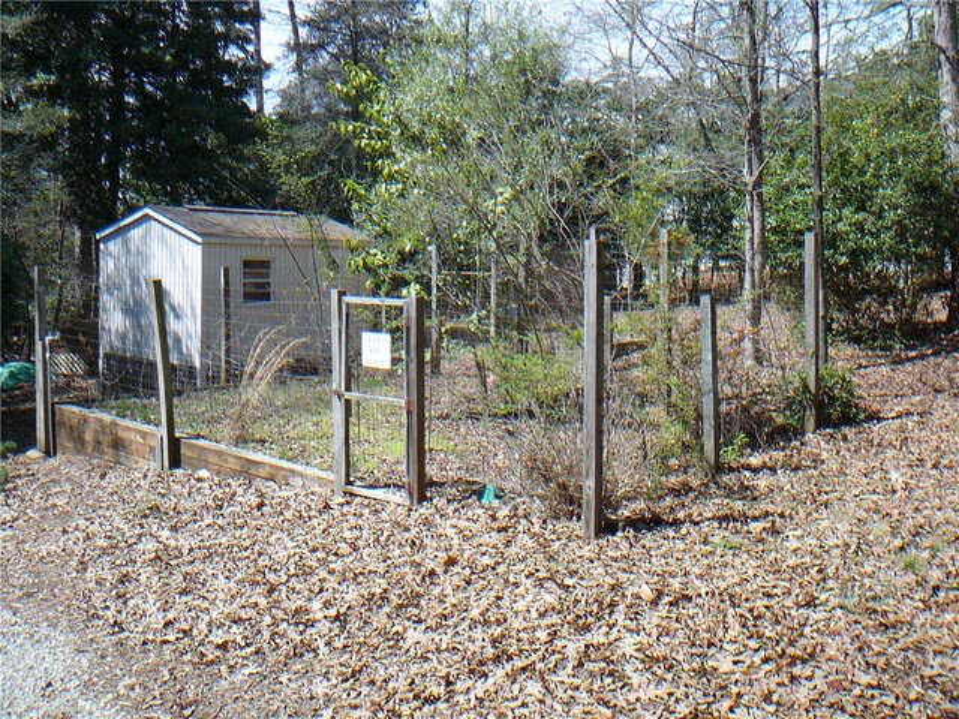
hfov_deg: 52.6
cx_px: 480
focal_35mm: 35
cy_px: 360
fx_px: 970
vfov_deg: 40.7
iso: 80
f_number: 2.8
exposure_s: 1/500
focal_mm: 5.2
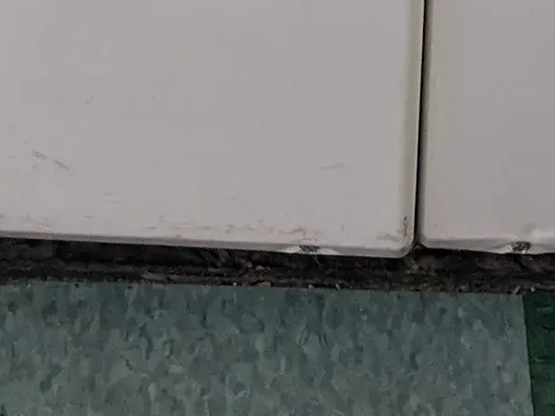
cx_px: 87
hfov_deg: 11.2
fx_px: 2806
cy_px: -855
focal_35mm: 175
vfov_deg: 7.4
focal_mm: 4.67
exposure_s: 1/120
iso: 127
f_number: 2
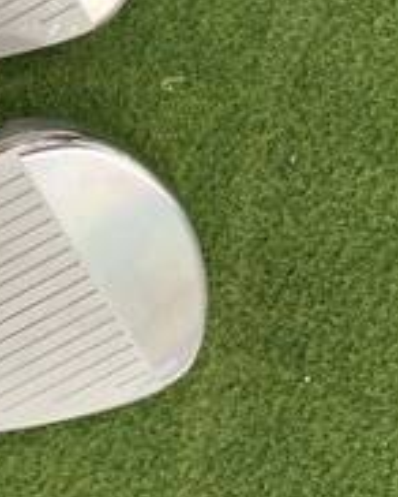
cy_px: -46
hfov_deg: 15.8
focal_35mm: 89
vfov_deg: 20.5
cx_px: -215
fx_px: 1308
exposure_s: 1/60
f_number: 1.8
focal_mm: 4.25
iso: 160
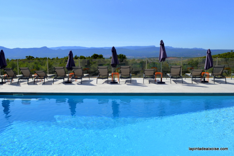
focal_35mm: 27
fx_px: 176
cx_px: 117
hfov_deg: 67.4
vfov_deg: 48.0
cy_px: 78
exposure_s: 1/320
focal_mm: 18
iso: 100
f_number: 8
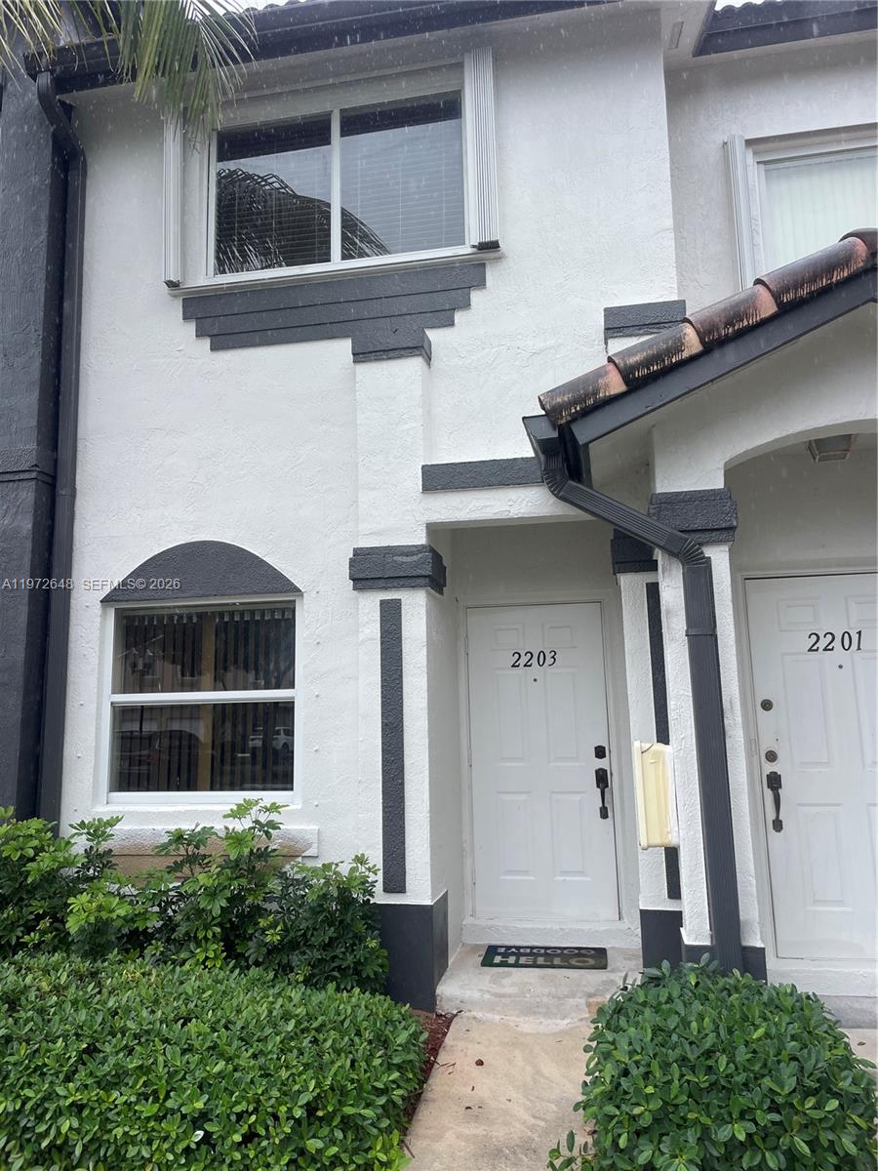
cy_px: 586
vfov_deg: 67.3
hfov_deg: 53.1
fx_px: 879
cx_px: 439
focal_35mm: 26
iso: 32
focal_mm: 4.2
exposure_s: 1/615
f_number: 1.6
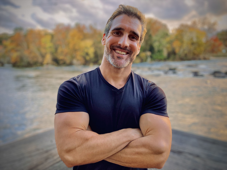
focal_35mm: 28
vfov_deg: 49.7
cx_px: 114
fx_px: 184
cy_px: 85
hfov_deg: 63.4
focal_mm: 3.99
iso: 64
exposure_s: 1/121
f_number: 1.8
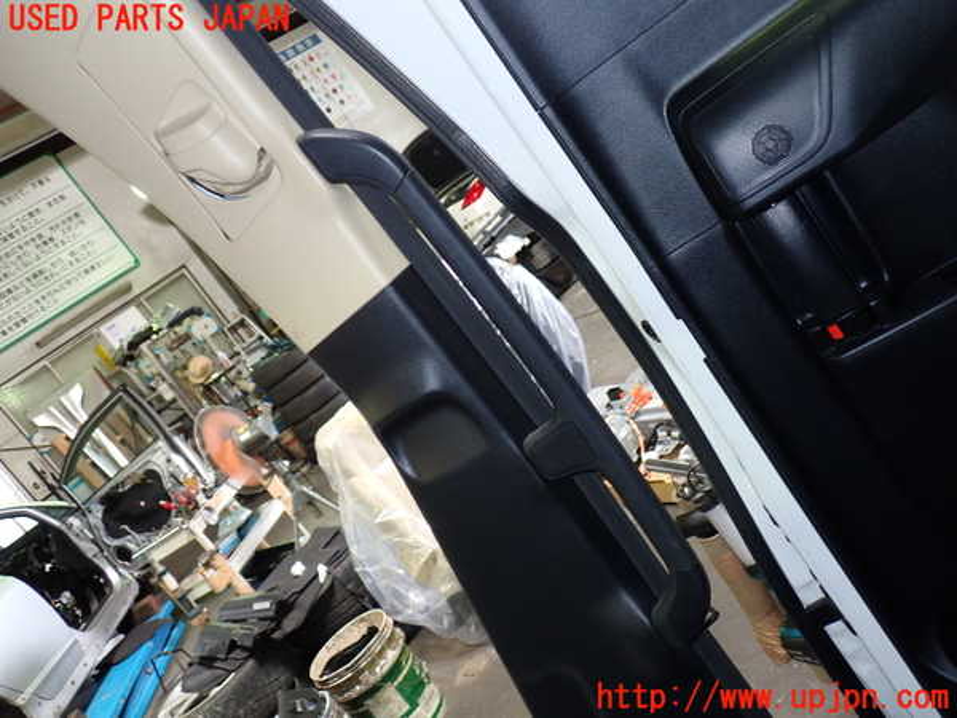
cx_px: 478
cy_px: 359
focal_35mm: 32
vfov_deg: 44.2
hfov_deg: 56.8
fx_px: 885
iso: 200
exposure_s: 1/30
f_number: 2.4
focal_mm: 5.79
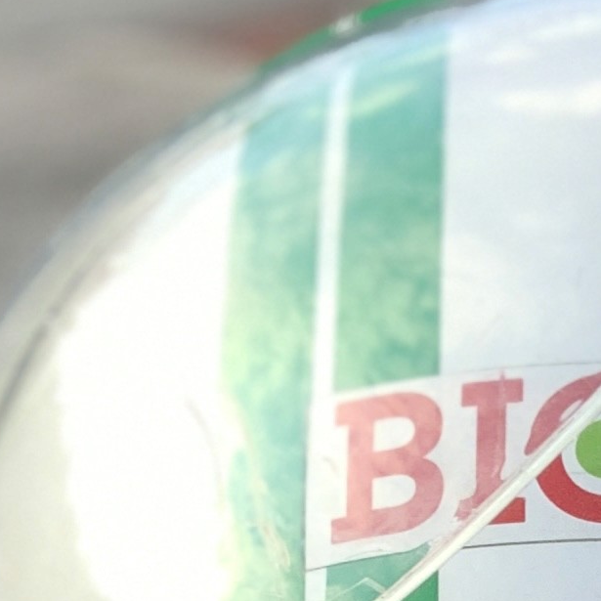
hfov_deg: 11.9
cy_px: 1090
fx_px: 2789
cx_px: 822
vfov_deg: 11.4
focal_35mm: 142
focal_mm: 2.87
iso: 20
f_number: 2.2
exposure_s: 1/122
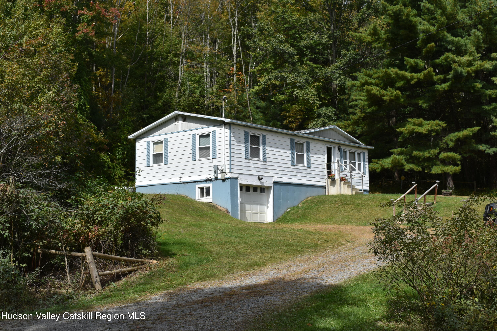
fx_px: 663
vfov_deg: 28.1
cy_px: 166
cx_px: 248
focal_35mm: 48
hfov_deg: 41.1
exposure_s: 1/320
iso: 100
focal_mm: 32
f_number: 9
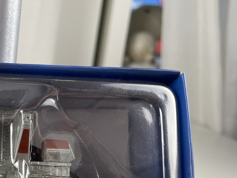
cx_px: -48
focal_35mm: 61
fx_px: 418
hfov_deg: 27.7
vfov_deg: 22.8
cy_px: 189
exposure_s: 1/121
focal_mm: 5.1
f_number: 1.6
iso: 64
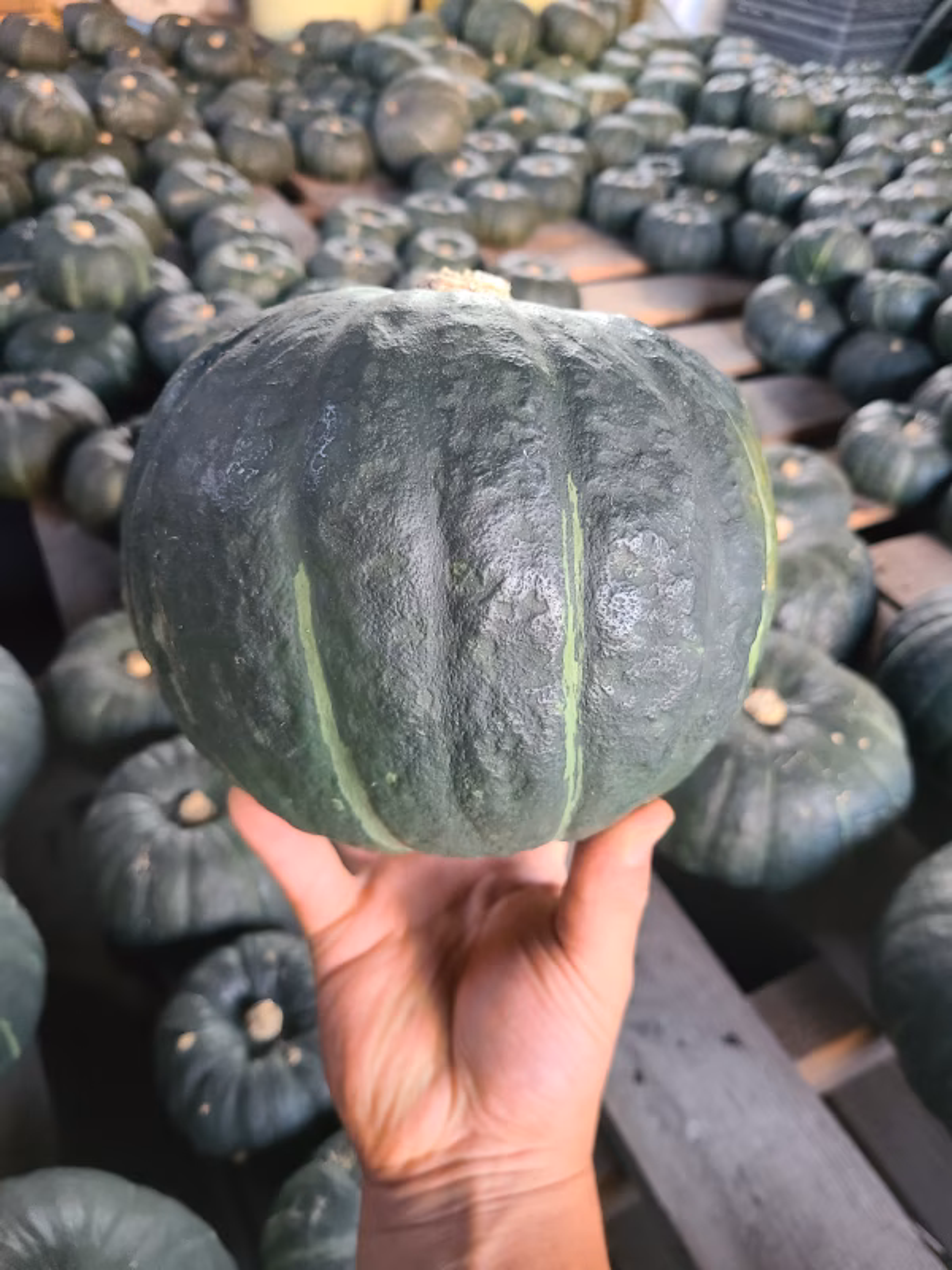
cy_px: 635
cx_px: 476
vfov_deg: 67.3
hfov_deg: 53.1
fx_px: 953
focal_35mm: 26
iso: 500
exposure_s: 1/50
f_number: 1.8
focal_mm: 5.4
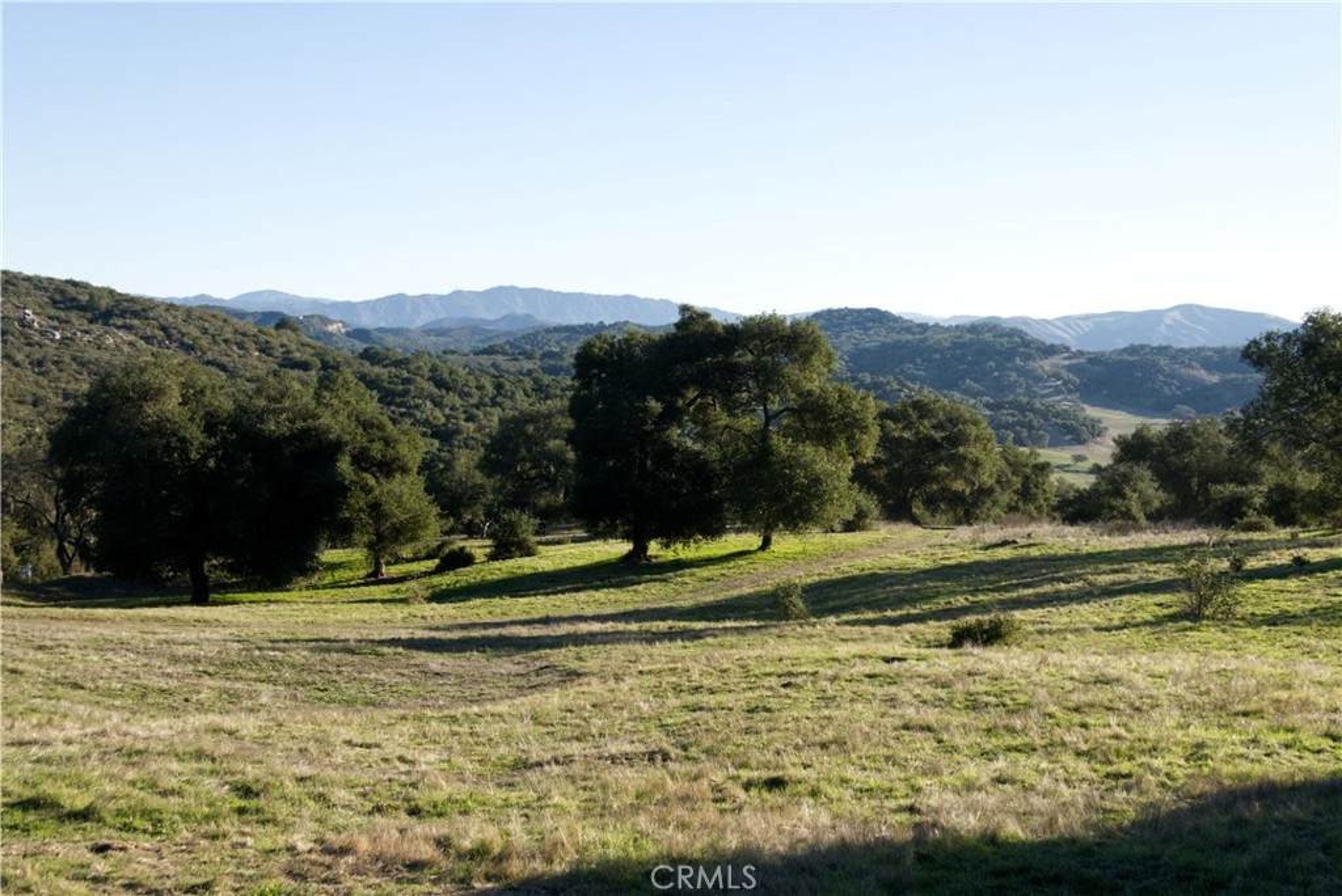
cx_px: 671
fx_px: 1380
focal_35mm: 37
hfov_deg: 51.9
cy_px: 448
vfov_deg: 36.0
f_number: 4
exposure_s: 1/640
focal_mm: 13.6
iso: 100
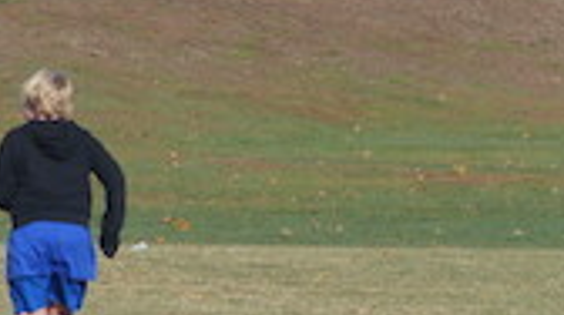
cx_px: 139
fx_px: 7244
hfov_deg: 4.5
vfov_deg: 2.5
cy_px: 164
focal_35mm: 485
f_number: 3.2
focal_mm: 25.2
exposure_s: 1/500
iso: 100
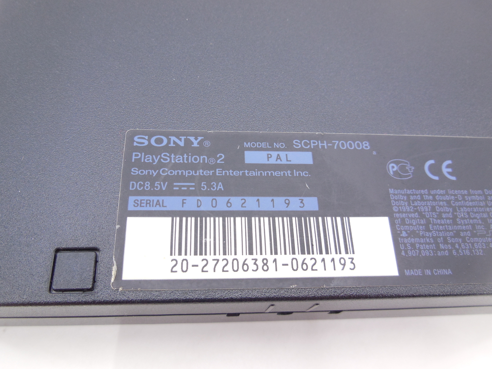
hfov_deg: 60.0
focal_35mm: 30
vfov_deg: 46.8
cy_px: 184
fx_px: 426
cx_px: 246
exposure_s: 1/30
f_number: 3.2
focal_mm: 5.3
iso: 125
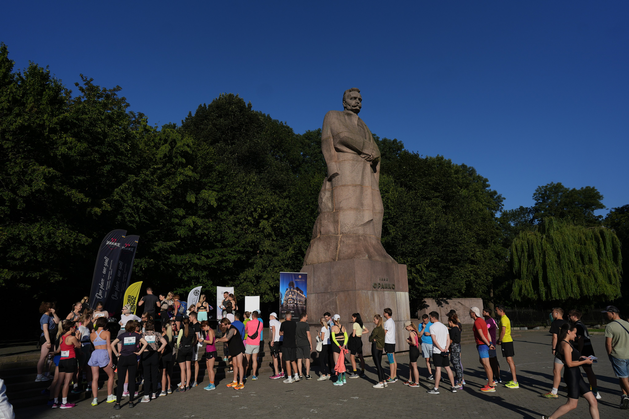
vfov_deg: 53.1
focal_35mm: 24
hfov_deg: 73.7
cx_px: 314
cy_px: 210
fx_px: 419
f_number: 3.5
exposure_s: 1/4000
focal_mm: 24
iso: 100
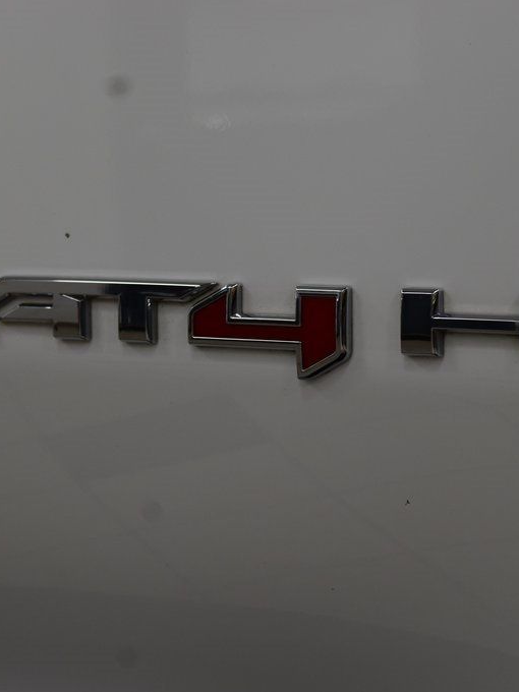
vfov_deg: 13.0
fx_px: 3039
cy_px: 347
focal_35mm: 152
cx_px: 349
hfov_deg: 9.8
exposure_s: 1/30
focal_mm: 70
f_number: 7.1
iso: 450
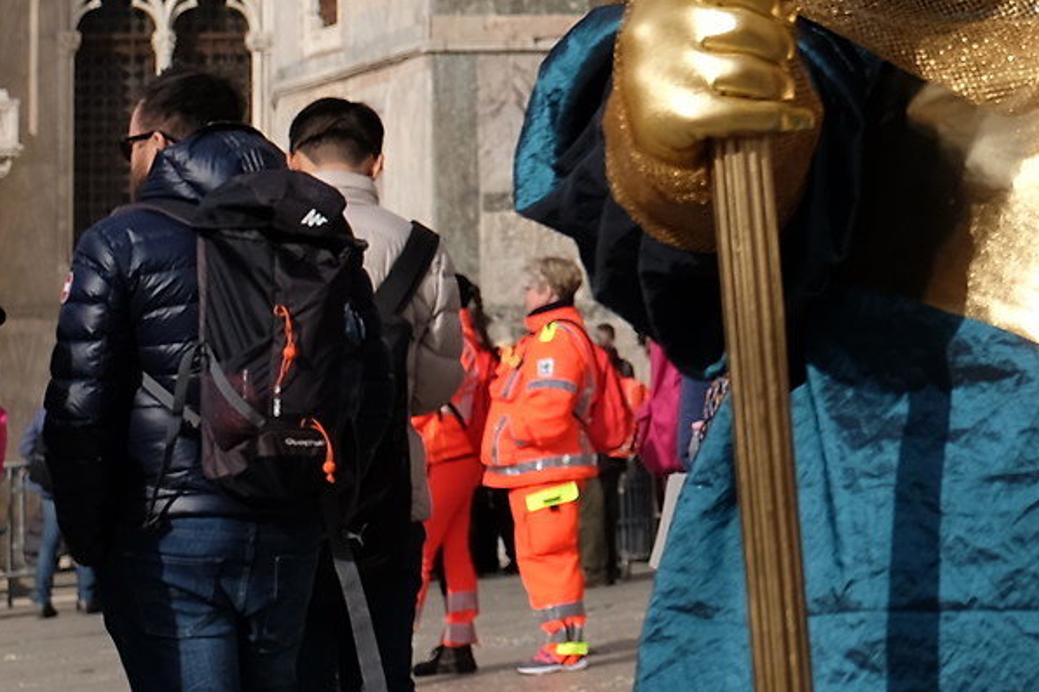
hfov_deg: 13.9
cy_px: -439
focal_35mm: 137
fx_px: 3953
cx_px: 1649
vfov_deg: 9.6
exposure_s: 1/1800
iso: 200
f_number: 4
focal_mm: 22.7
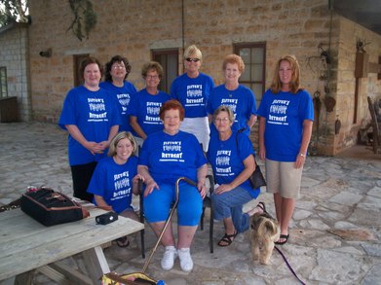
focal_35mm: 36
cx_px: 190
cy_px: 142
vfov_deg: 39.6
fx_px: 396
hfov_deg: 51.4
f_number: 4.5
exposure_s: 1/64
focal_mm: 5.9
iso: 140
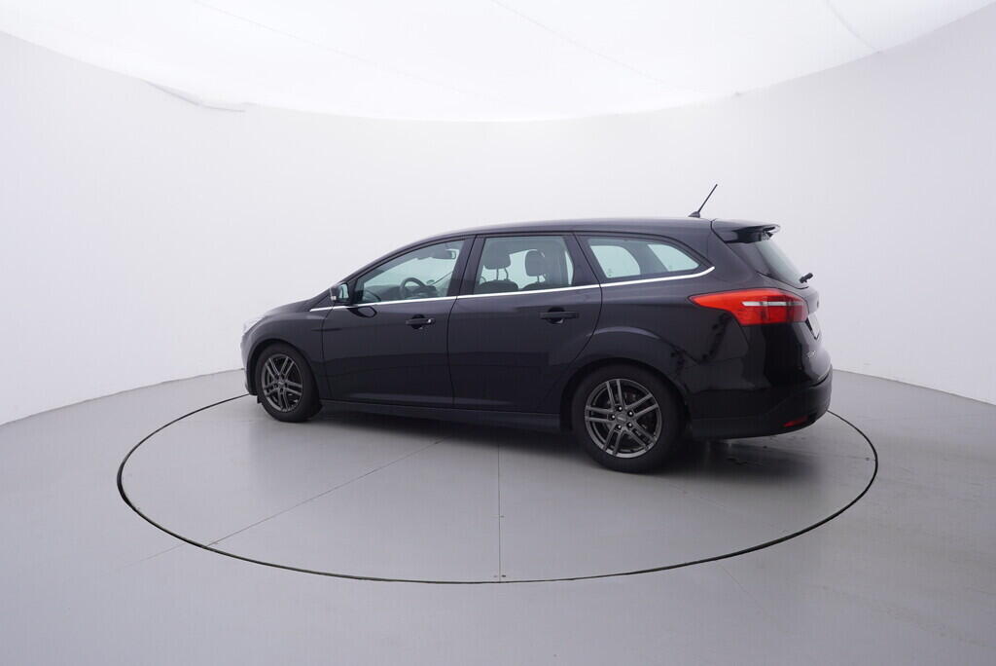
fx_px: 623
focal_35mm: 22
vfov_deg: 56.2
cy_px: 333
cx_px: 498
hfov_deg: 77.3
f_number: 5
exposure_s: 1/80
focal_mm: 15
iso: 200
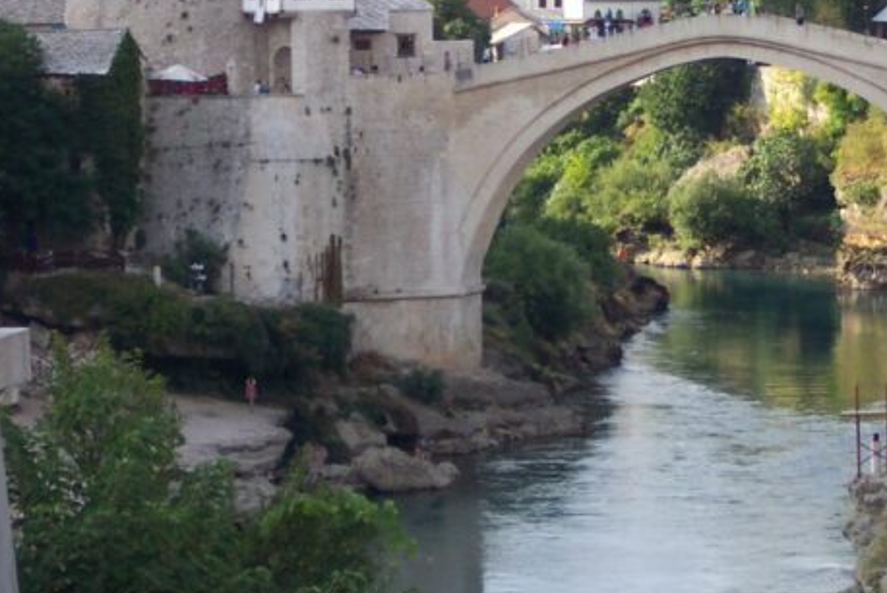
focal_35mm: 191
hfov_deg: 10.7
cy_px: 126
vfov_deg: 7.2
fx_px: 4709
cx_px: 703
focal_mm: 24
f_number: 4.8
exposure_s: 1/250
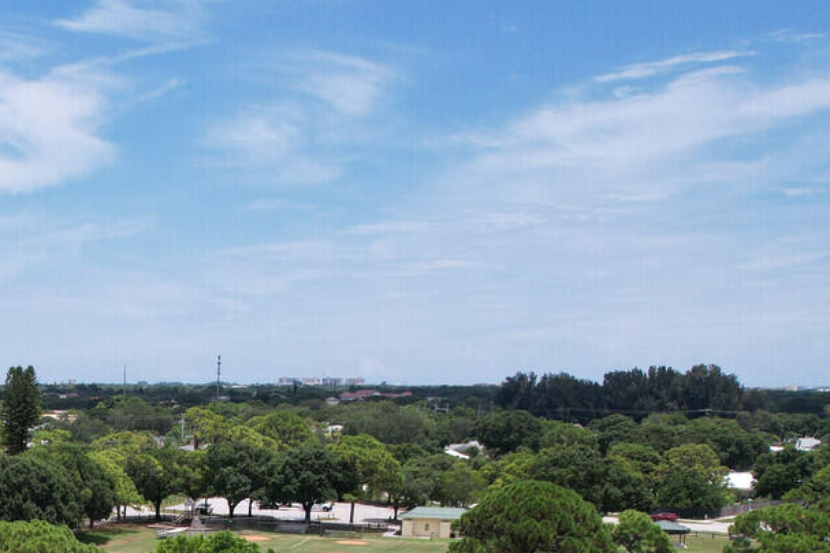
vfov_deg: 21.1
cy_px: 723
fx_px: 1336
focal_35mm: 58
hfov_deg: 32.0
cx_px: 13
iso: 120
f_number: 2.8
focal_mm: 8.38
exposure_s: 1/2500
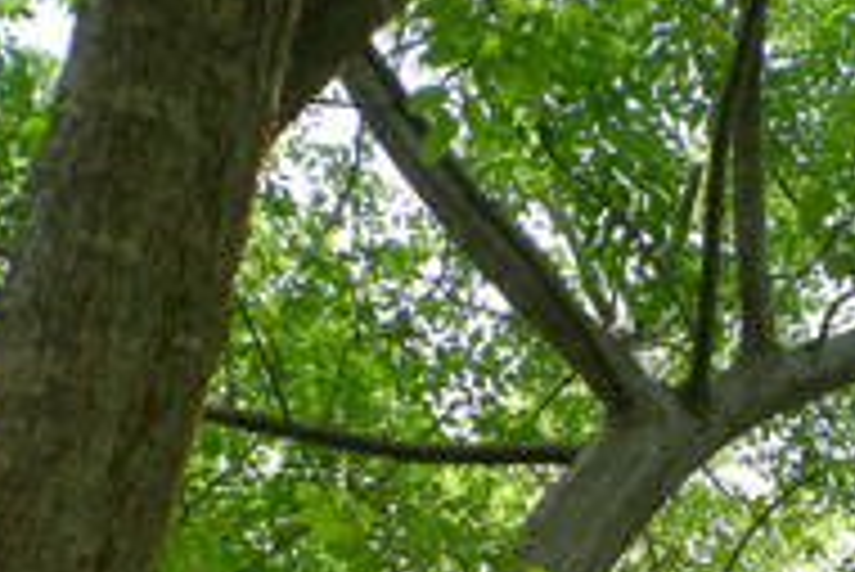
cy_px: 617
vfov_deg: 16.0
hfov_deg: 24.2
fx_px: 1973
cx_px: 616
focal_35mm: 83
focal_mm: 6.3
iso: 50
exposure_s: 1/190
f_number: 4.6
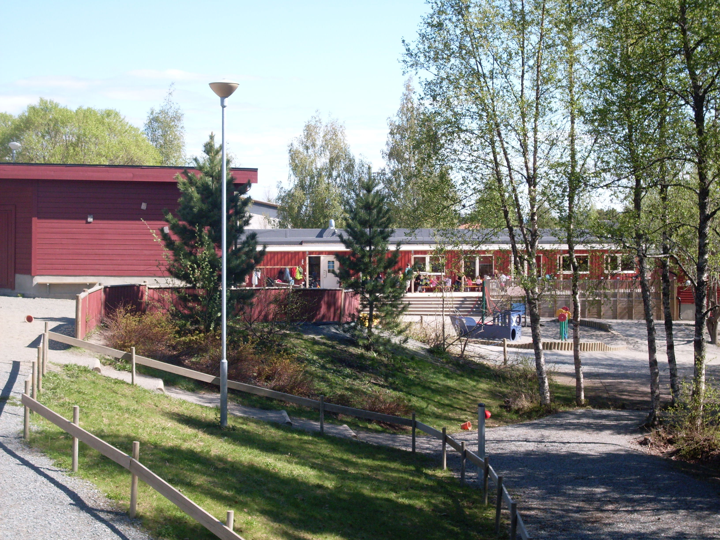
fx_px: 1477
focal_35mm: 71
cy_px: 270
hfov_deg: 27.4
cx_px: 360
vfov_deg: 20.7
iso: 80
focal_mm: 11.7
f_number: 3.7
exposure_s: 1/350
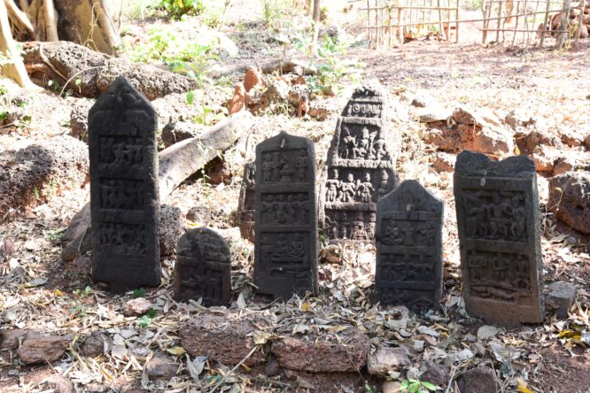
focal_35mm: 45
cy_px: 197
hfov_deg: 43.6
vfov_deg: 29.9
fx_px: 737
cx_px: 296
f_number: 9
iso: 400
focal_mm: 44
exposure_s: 1/30
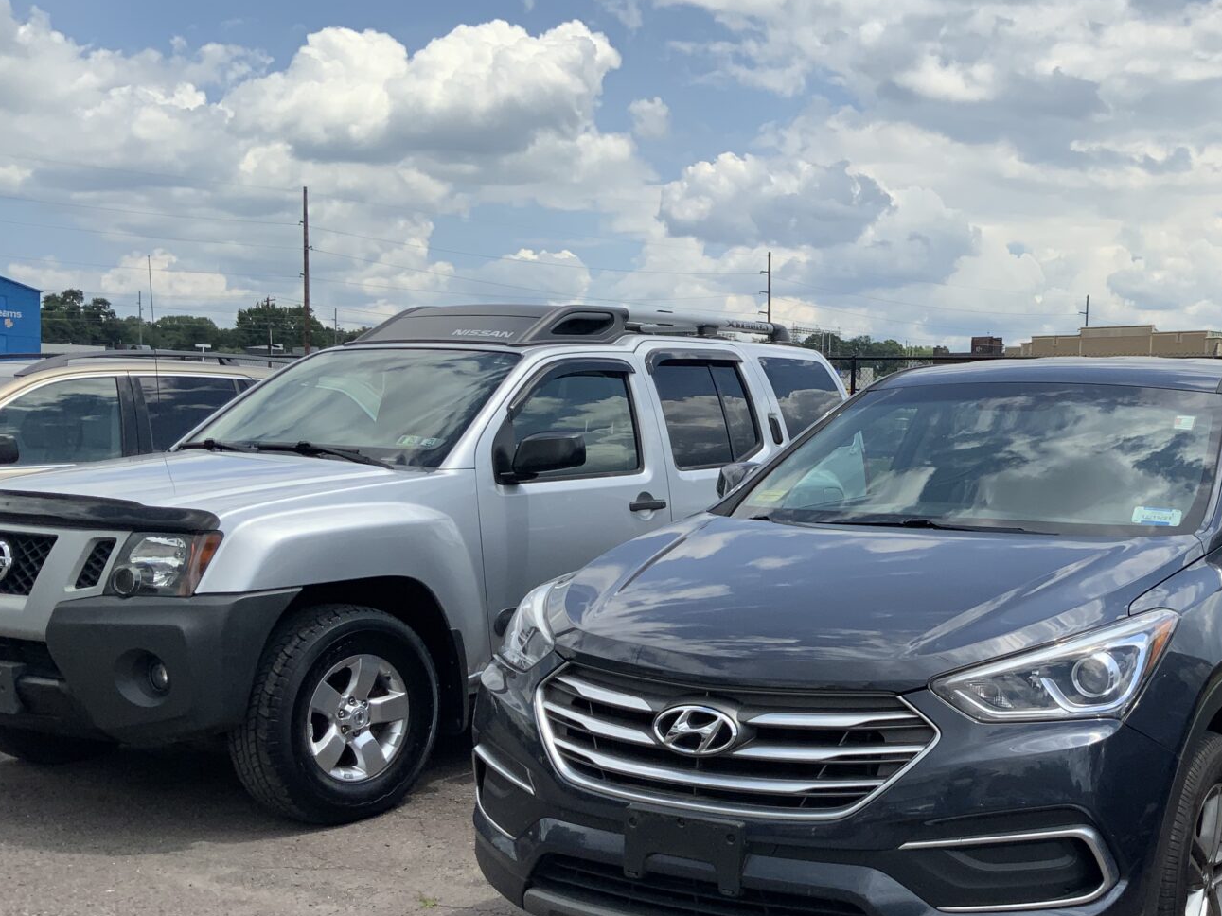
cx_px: 903
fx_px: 1624
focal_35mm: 46
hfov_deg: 40.2
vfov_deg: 31.3
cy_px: 601
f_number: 1.8
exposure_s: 1/2227
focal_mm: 3
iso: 16
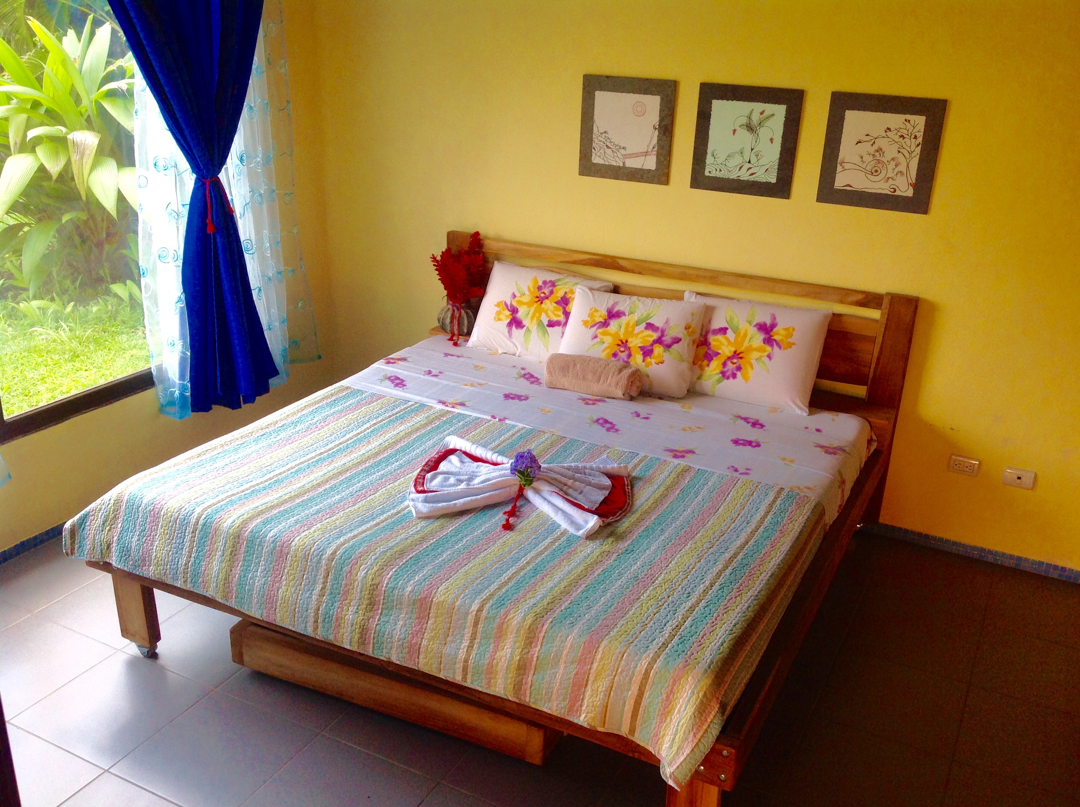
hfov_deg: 52.7
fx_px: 1090
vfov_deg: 40.6
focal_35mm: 35
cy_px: 404
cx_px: 540
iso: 80
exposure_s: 1/120
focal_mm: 4.28
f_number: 2.4
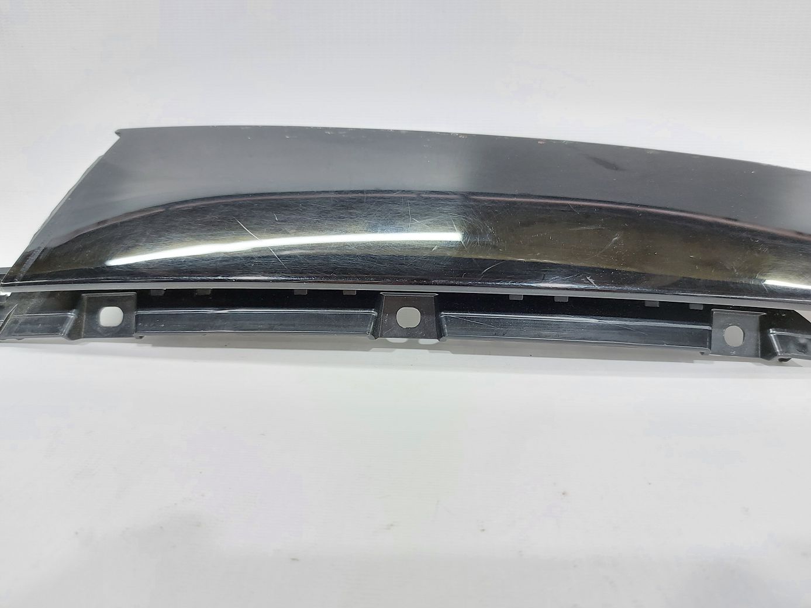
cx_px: 406
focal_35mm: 24
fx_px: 562
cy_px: 304
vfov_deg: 56.8
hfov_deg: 71.6
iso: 160
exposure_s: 1/50
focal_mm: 5.23
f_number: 1.8
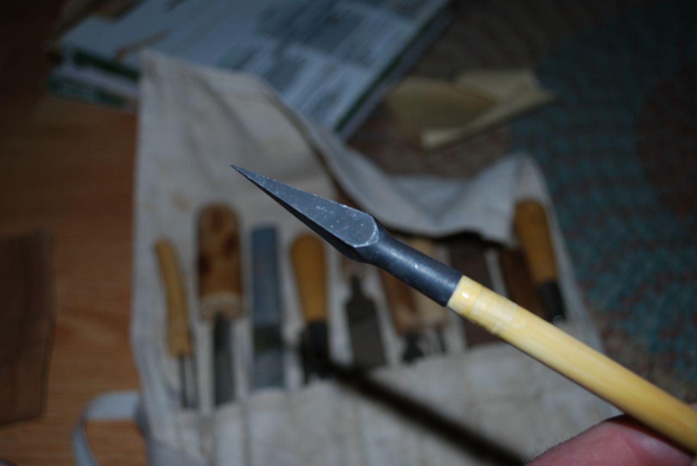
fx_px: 756
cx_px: 348
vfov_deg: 34.3
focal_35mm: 39
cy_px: 233
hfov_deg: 49.5
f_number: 4.2
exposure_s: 1/125
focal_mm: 26
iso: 100
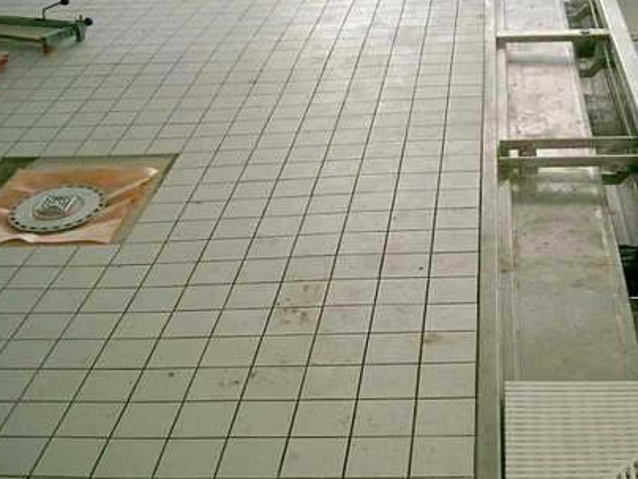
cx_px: 456
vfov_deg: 26.6
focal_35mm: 55
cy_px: 231
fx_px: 1014
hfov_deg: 34.4
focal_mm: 7.6
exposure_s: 1/100
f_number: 2.6
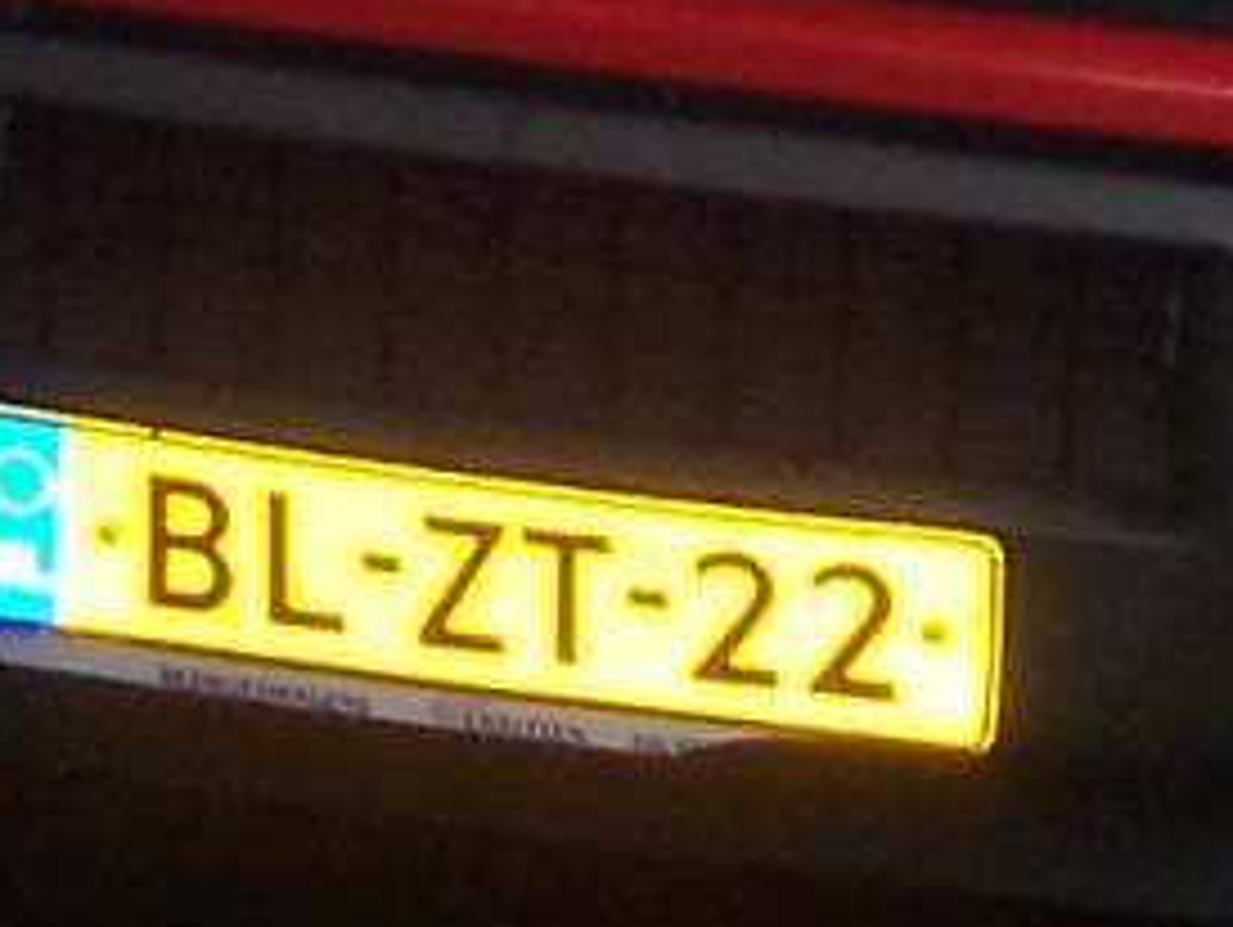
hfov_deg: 3.0
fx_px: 23708
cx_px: 1606
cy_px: -1562
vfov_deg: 2.2
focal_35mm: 665
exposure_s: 1/90
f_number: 4.8
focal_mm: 17.6
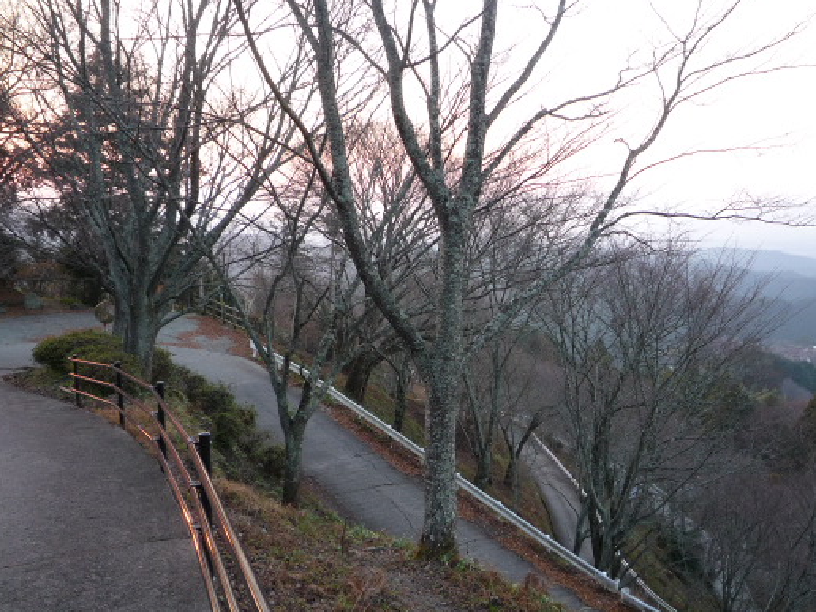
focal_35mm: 31
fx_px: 731
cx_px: 414
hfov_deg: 58.3
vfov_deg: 45.1
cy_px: 373
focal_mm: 4.4
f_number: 2.8
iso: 125
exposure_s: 1/30
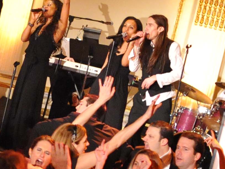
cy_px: 73
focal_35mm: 250
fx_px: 1624
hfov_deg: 7.8
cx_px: -109
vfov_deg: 5.9
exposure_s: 1/125
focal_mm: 50
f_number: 2.8
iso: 6400
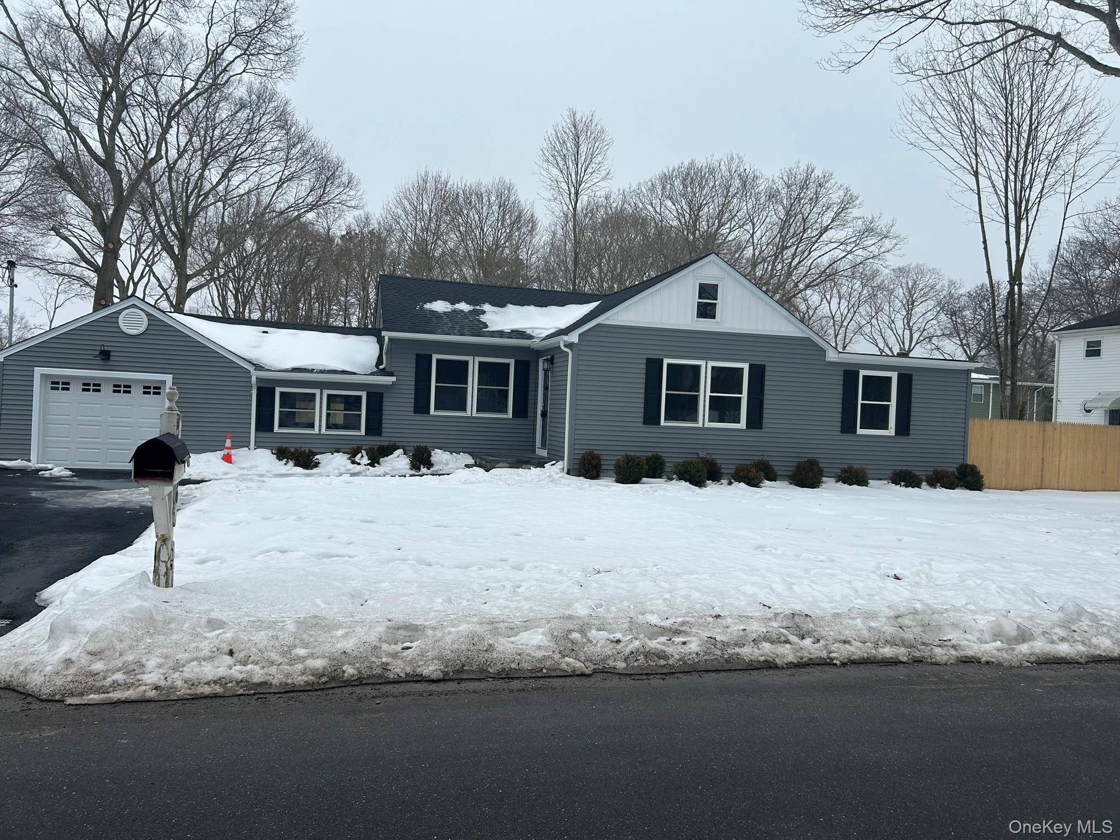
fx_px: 841
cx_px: 560
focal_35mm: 26
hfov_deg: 67.3
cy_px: 420
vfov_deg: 53.1
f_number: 1.5
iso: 50
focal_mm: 5.7
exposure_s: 1/2045
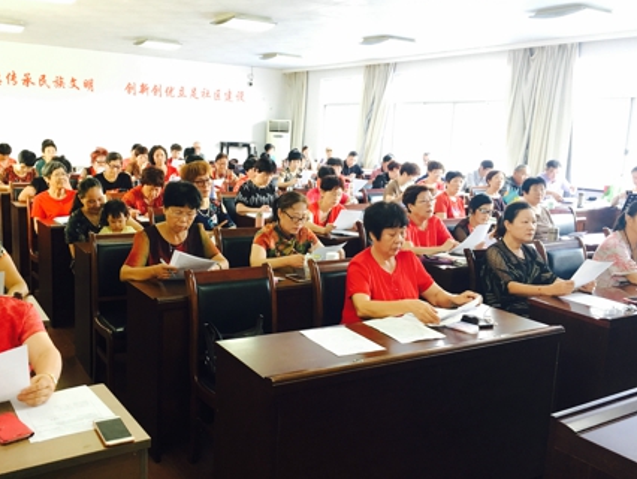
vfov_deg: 41.8
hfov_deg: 53.9
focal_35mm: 34
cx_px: 290
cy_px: 239
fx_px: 626
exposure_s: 1/33
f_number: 2.2
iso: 125
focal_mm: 4.15
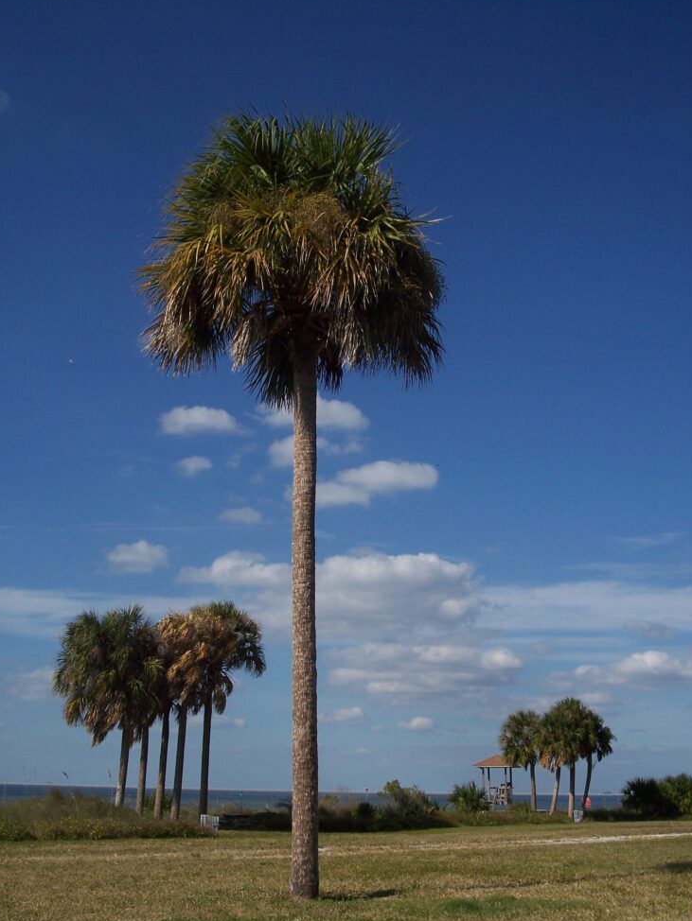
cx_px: 348
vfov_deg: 45.8
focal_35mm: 41
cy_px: 471
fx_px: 1092
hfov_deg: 35.2
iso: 100
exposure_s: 1/1000
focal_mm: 8
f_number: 5.6
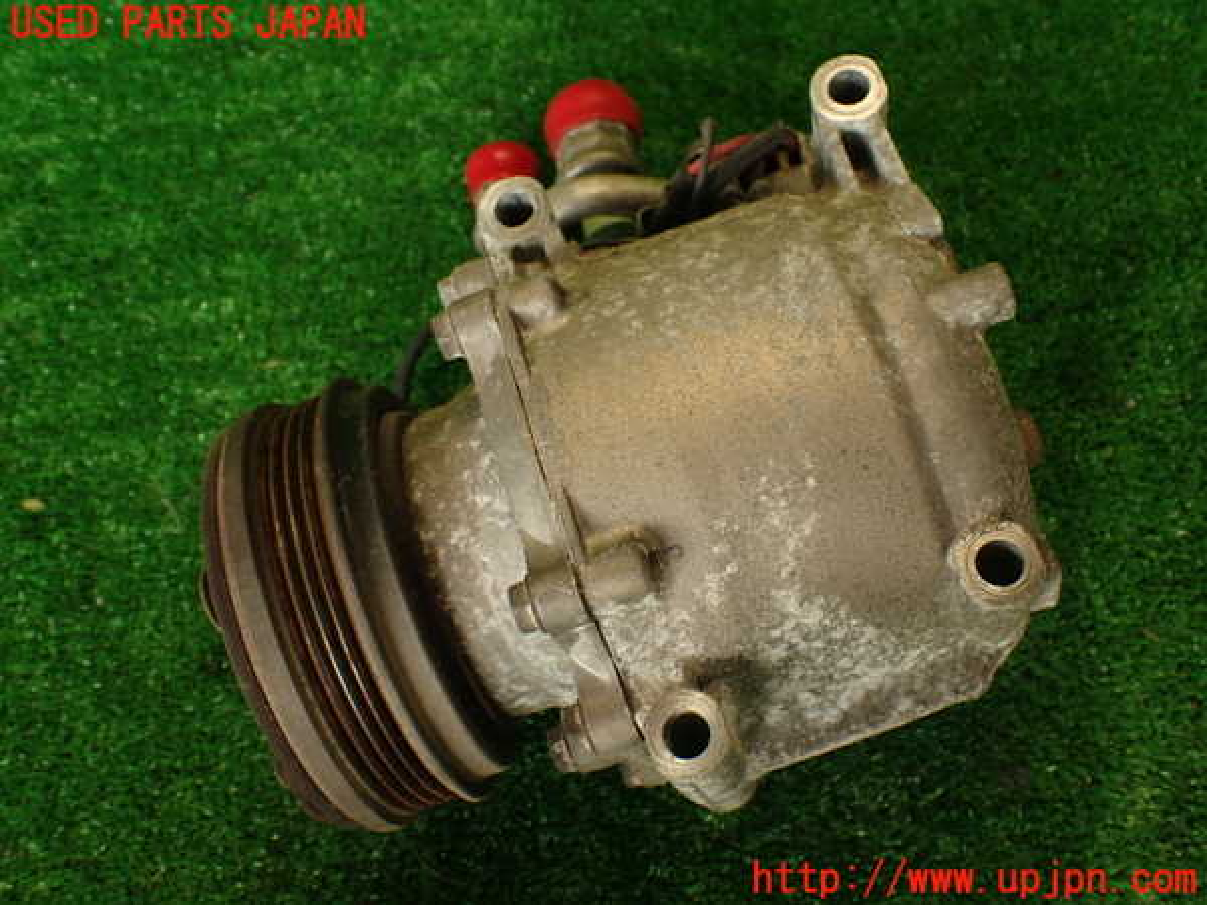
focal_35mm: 36
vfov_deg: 39.7
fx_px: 1255
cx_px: 604
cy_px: 452
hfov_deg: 51.4
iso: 200
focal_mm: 6.37
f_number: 2.5
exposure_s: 1/60
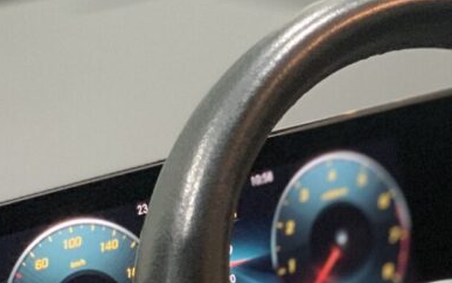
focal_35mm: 171
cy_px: 467
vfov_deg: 7.5
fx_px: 2107
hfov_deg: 11.8
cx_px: 648
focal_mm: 6
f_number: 2.4
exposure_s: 1/25
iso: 640
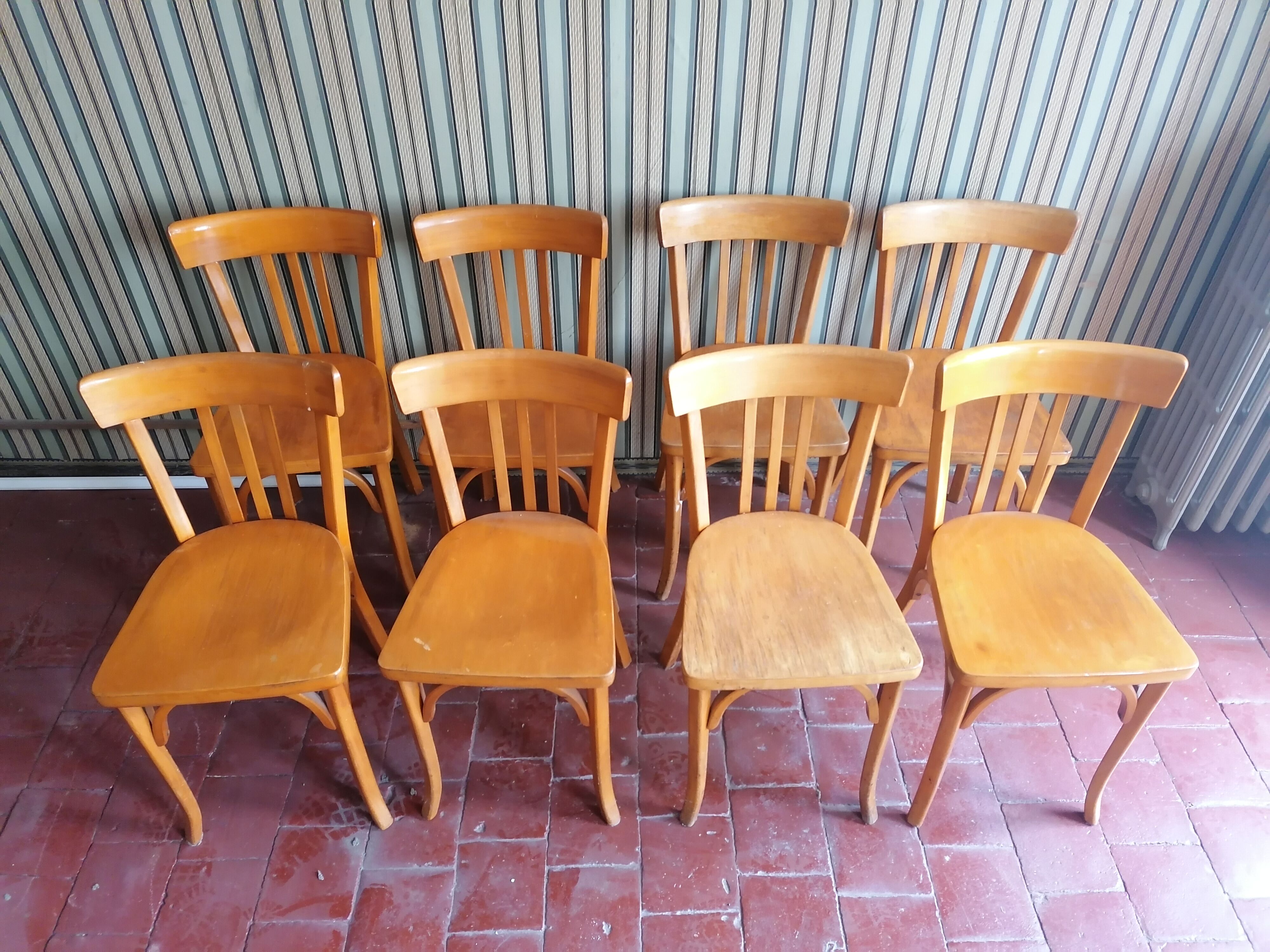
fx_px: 991
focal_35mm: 27
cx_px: 635
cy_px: 476
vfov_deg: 51.4
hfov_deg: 65.3
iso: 400
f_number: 1.8
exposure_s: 1/33.3
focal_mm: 4.75
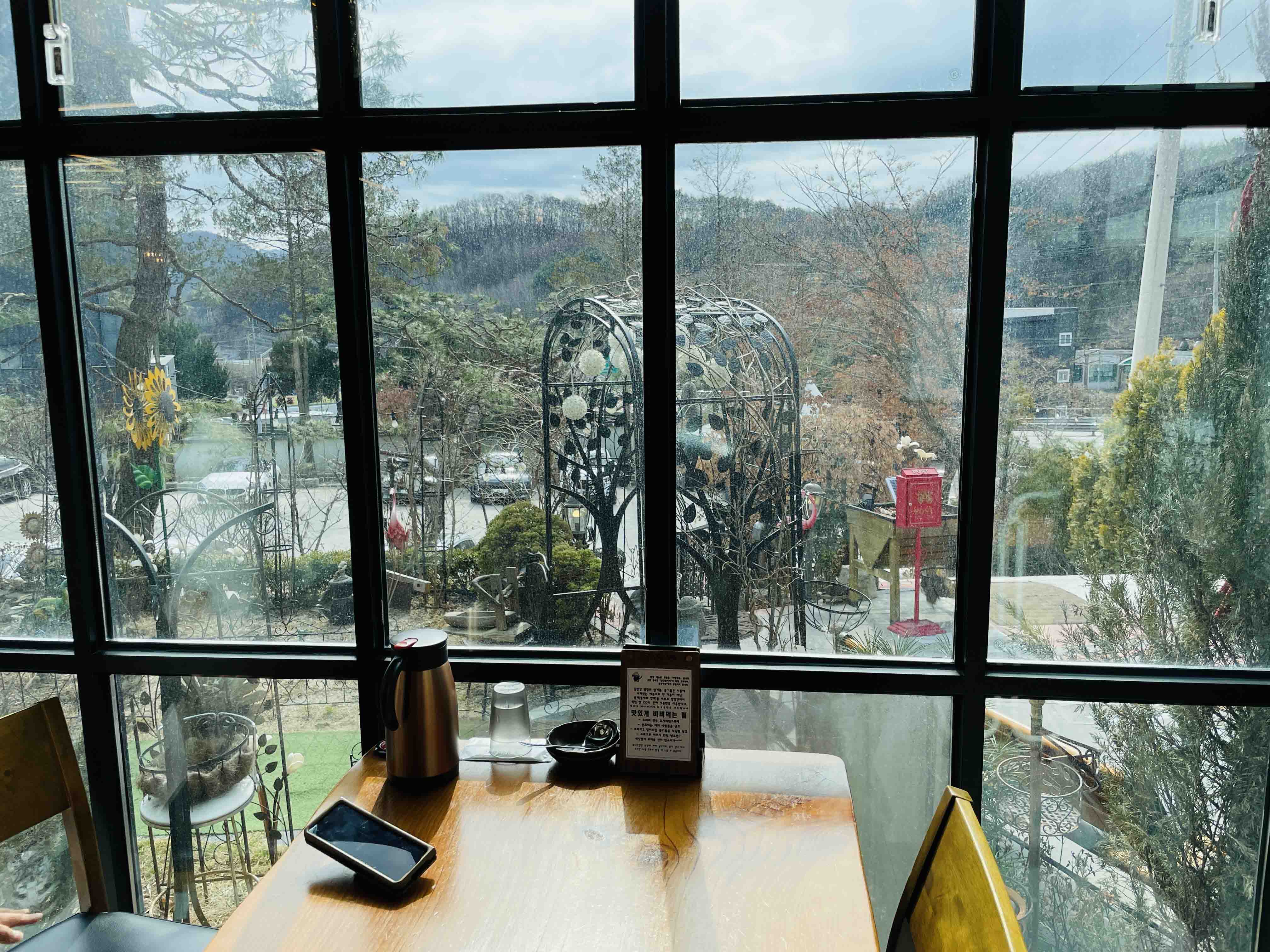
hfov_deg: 67.3
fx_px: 954
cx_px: 635
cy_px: 476
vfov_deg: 53.1
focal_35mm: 26
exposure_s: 1/997
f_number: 1.6
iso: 32
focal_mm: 4.2
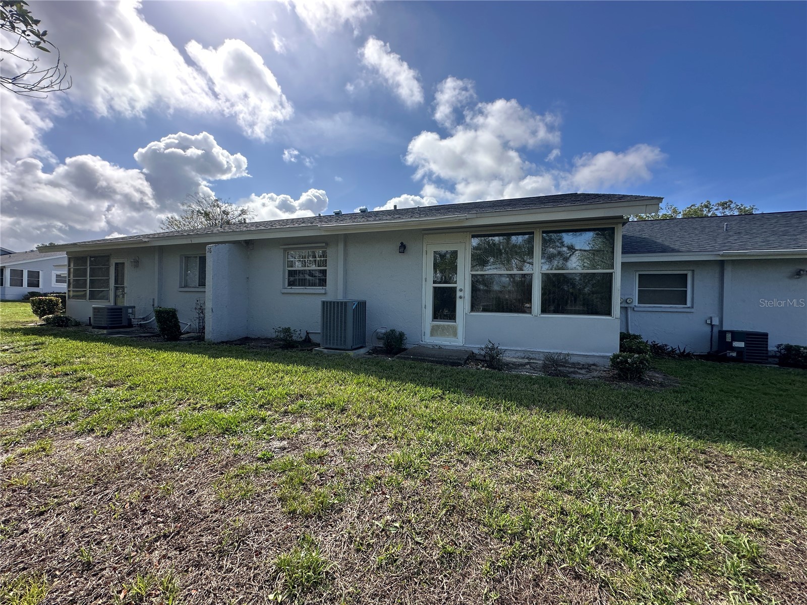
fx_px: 326
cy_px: 302
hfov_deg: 102.1
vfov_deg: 85.7
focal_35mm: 14
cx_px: 404
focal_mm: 2.22
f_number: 2.2
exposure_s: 1/1453
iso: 40
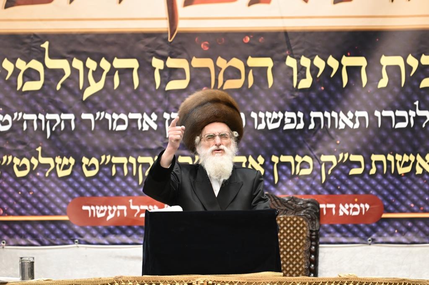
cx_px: 214
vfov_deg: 4.6
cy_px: 142
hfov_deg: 6.9
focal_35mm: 300
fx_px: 3574
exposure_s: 1/125
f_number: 2.8
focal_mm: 200
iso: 800
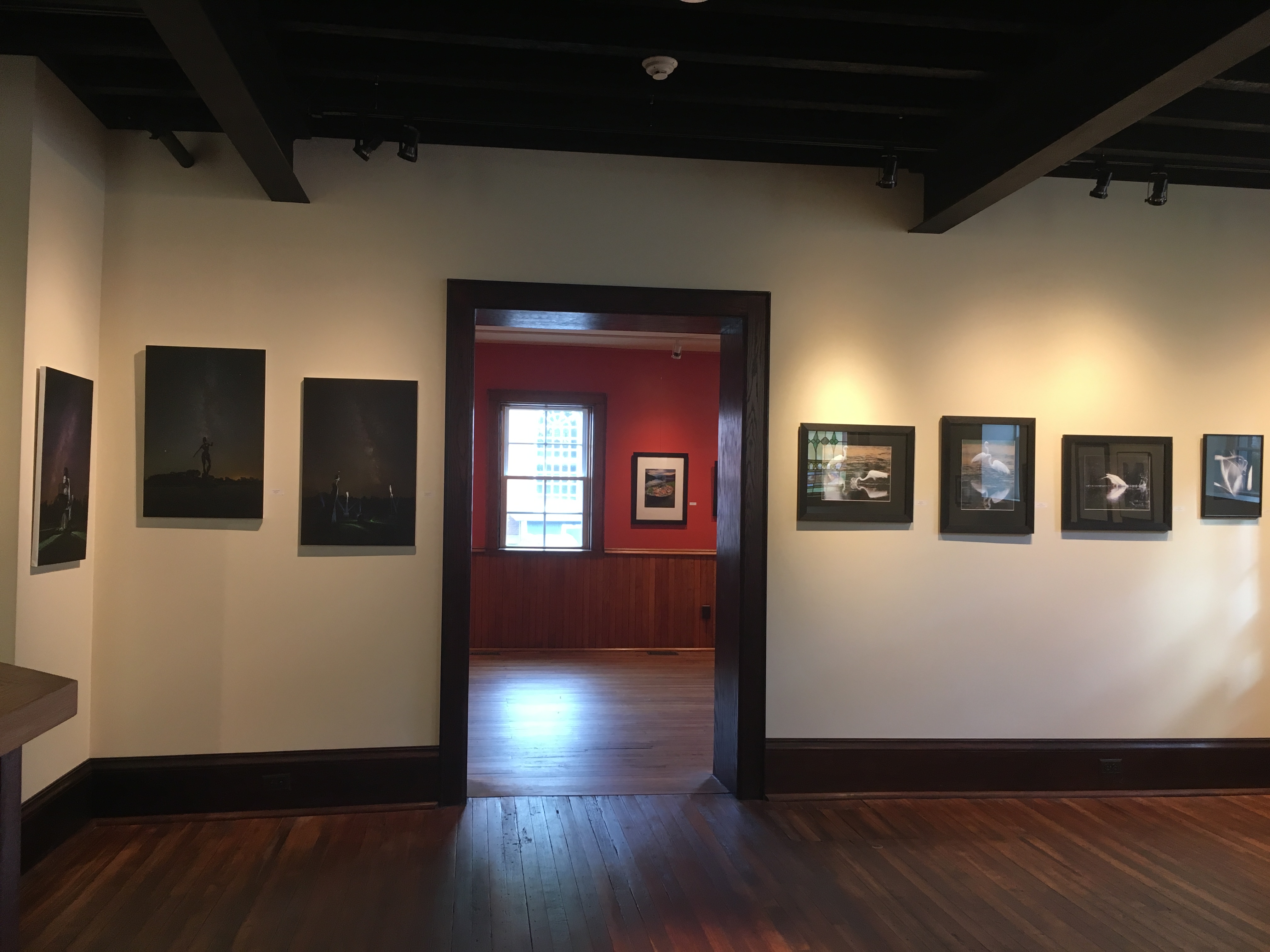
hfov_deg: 61.7
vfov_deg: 48.2
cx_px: 635
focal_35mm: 29
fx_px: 1064
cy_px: 476
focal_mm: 4.15
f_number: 2.2
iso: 64
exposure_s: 1/30
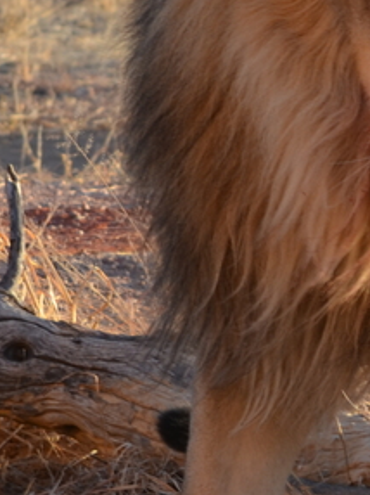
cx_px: 709
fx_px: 7921
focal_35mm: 555
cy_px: 161
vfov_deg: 3.6
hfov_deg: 2.7
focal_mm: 86
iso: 200
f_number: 6.3
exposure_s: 1/160
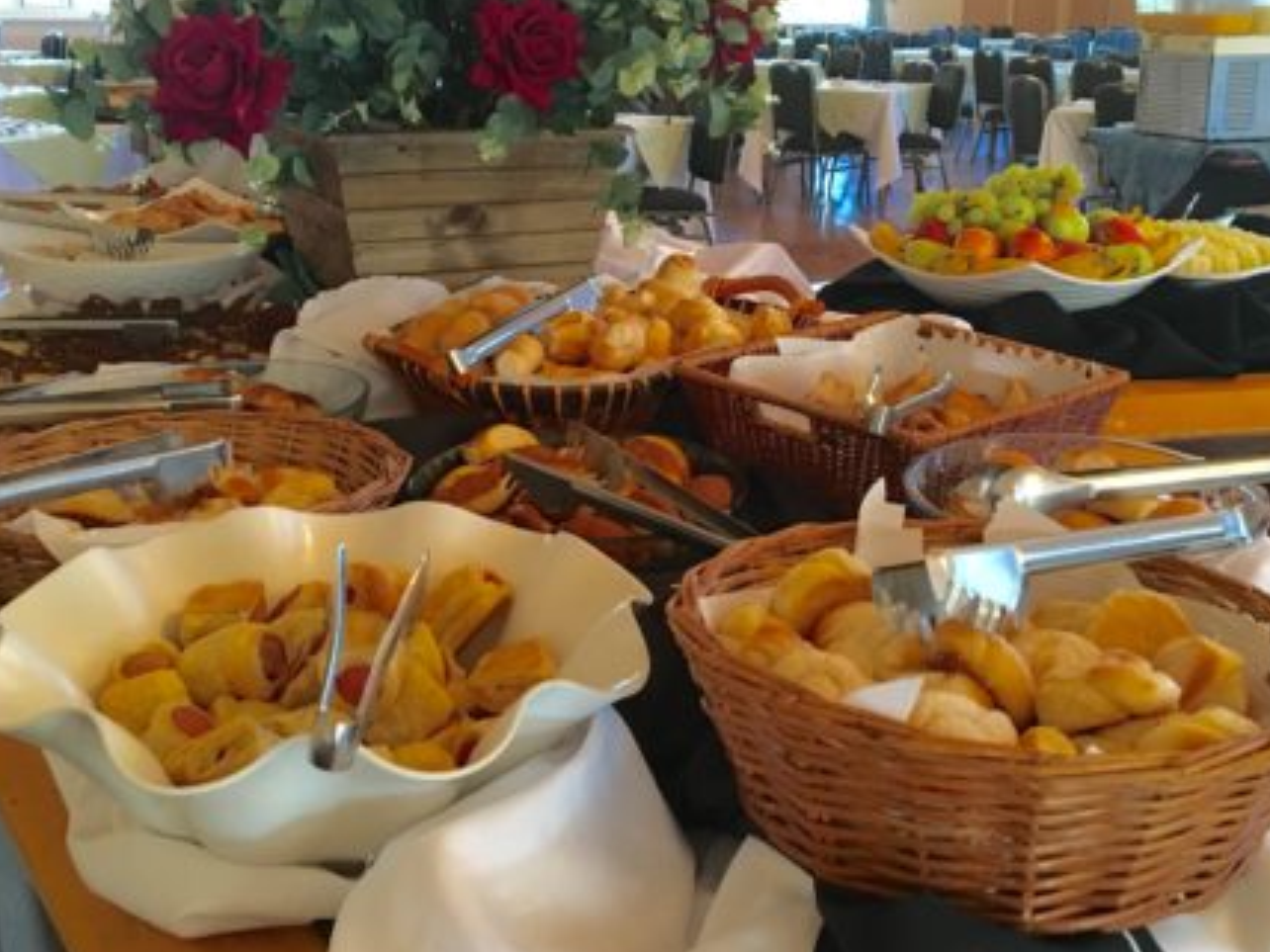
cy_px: 325
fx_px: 1541
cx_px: 700
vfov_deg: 34.1
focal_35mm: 42
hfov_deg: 44.7
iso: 200
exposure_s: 1/30
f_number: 2.2
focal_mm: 4.15
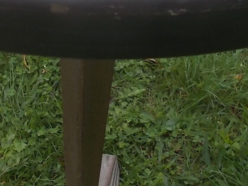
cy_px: 41
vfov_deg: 20.0
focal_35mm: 73
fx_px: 523
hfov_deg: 26.7
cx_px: 104
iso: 80
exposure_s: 1/250
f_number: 3.2
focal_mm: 4.6
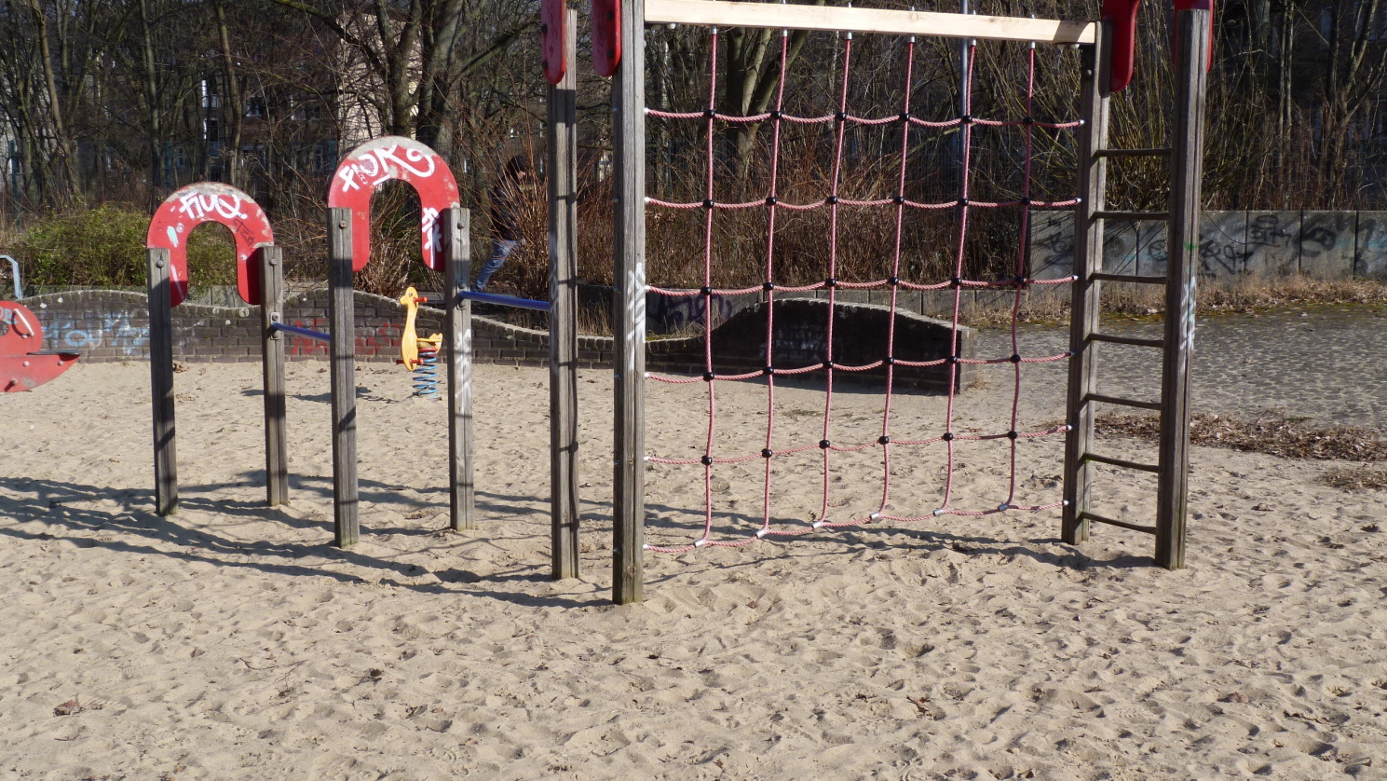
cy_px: 420
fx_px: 1655
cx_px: 692
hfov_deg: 45.5
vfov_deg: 26.5
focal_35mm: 45
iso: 80
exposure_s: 1/250
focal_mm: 7.4
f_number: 5.6
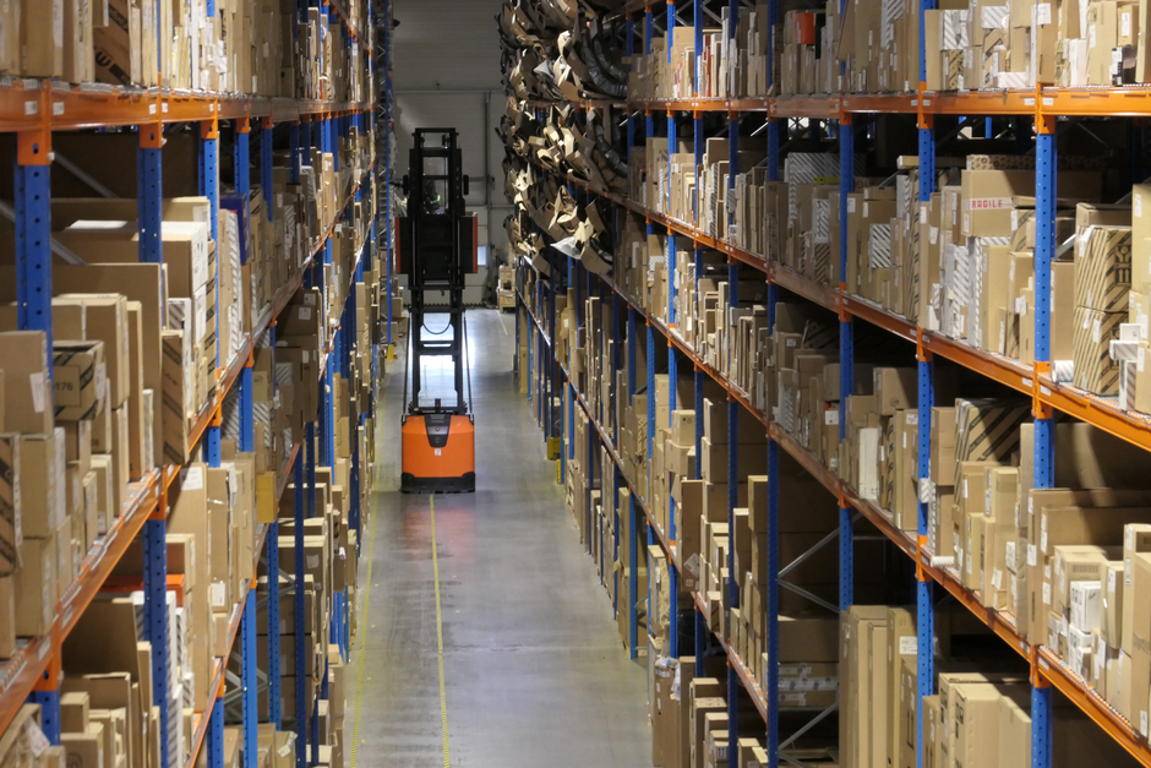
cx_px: 576
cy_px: 384
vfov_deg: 14.3
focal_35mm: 96
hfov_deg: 21.2
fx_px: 3070
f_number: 5.2
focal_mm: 35.2
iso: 1600
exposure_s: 1/25
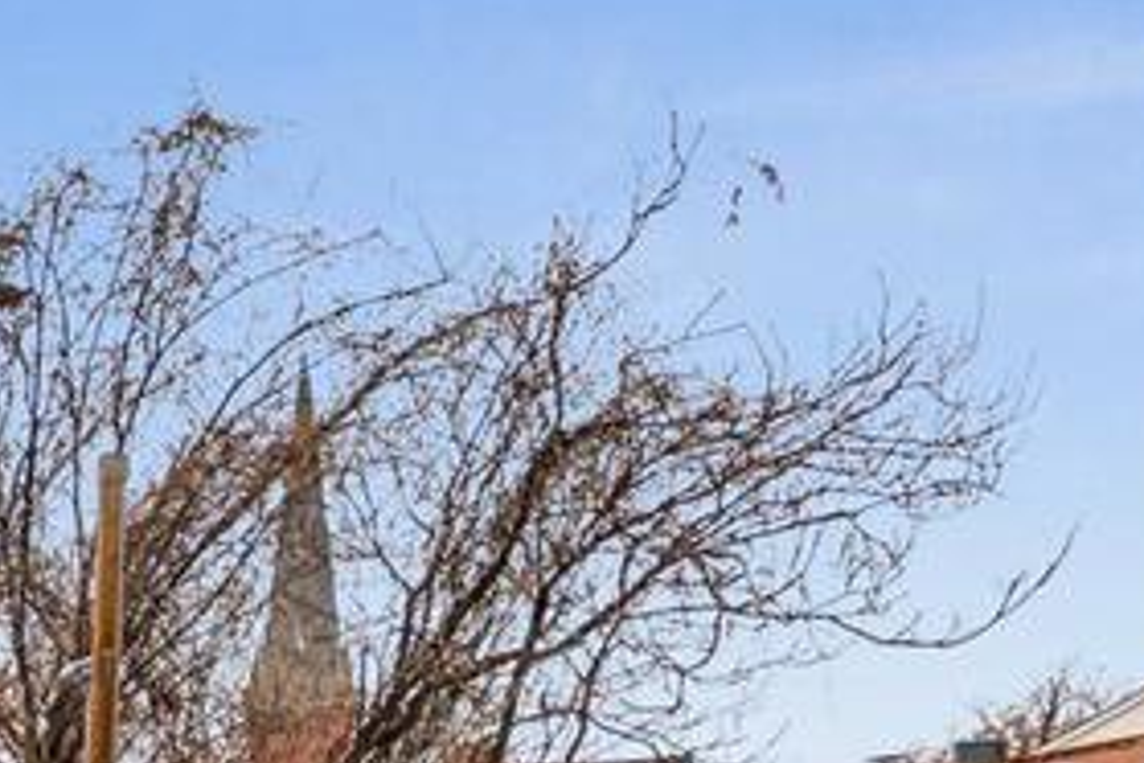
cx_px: -500
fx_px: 1970
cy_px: 1032
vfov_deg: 19.9
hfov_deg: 25.6
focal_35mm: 62
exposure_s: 1/200
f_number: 4.5
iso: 80
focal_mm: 12
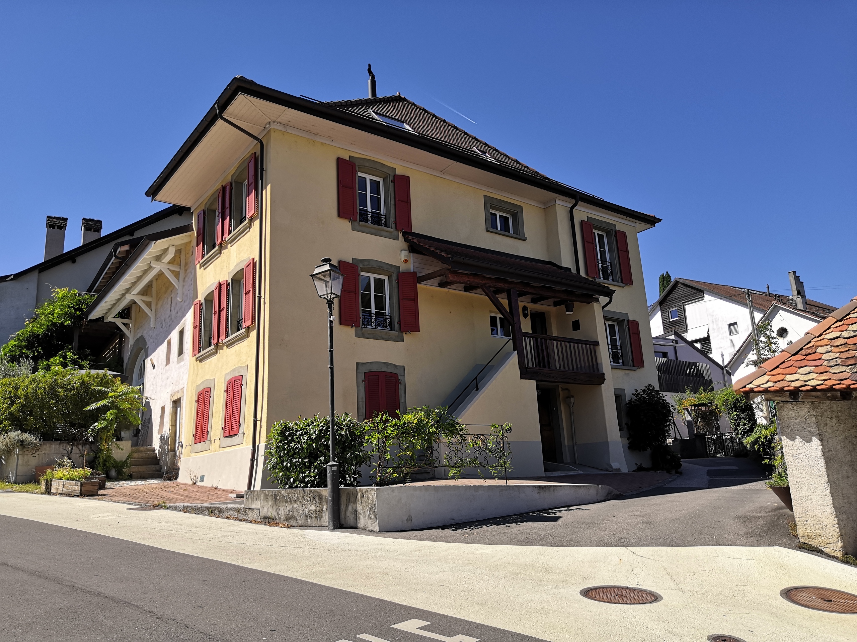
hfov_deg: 65.3
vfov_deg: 51.4
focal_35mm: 27
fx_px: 668
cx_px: 428
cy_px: 321
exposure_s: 1/876
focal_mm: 3.95
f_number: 1.8
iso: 50
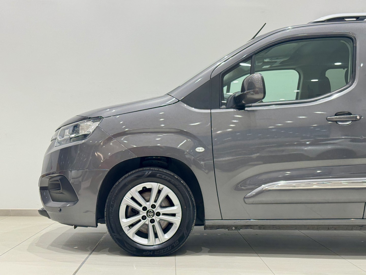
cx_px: 183
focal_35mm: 48
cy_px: 138
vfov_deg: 30.3
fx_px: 508
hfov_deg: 39.7
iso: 80
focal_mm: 6.76
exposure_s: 1/50
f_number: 1.78
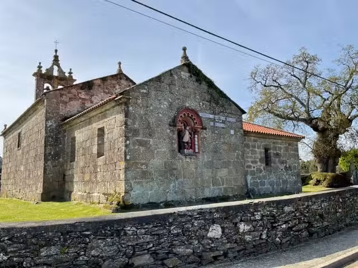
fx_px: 300
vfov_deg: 48.2
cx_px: 179
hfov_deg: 61.7
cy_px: 134
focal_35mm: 29
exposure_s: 1/1626
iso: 16
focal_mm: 3
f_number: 1.8
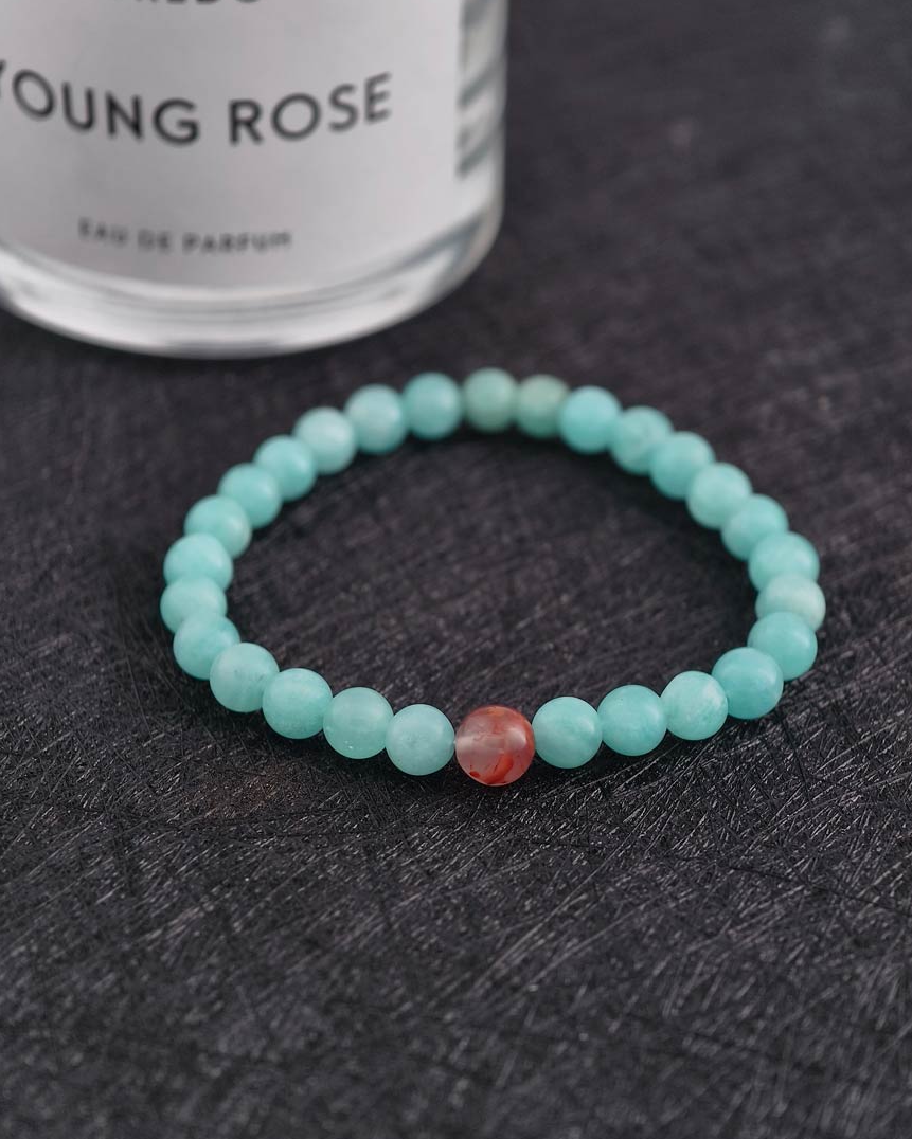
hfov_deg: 17.3
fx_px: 3002
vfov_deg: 21.5
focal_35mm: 89
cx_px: 455
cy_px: 563
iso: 125
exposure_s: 1/160
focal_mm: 22.48
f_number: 2.67
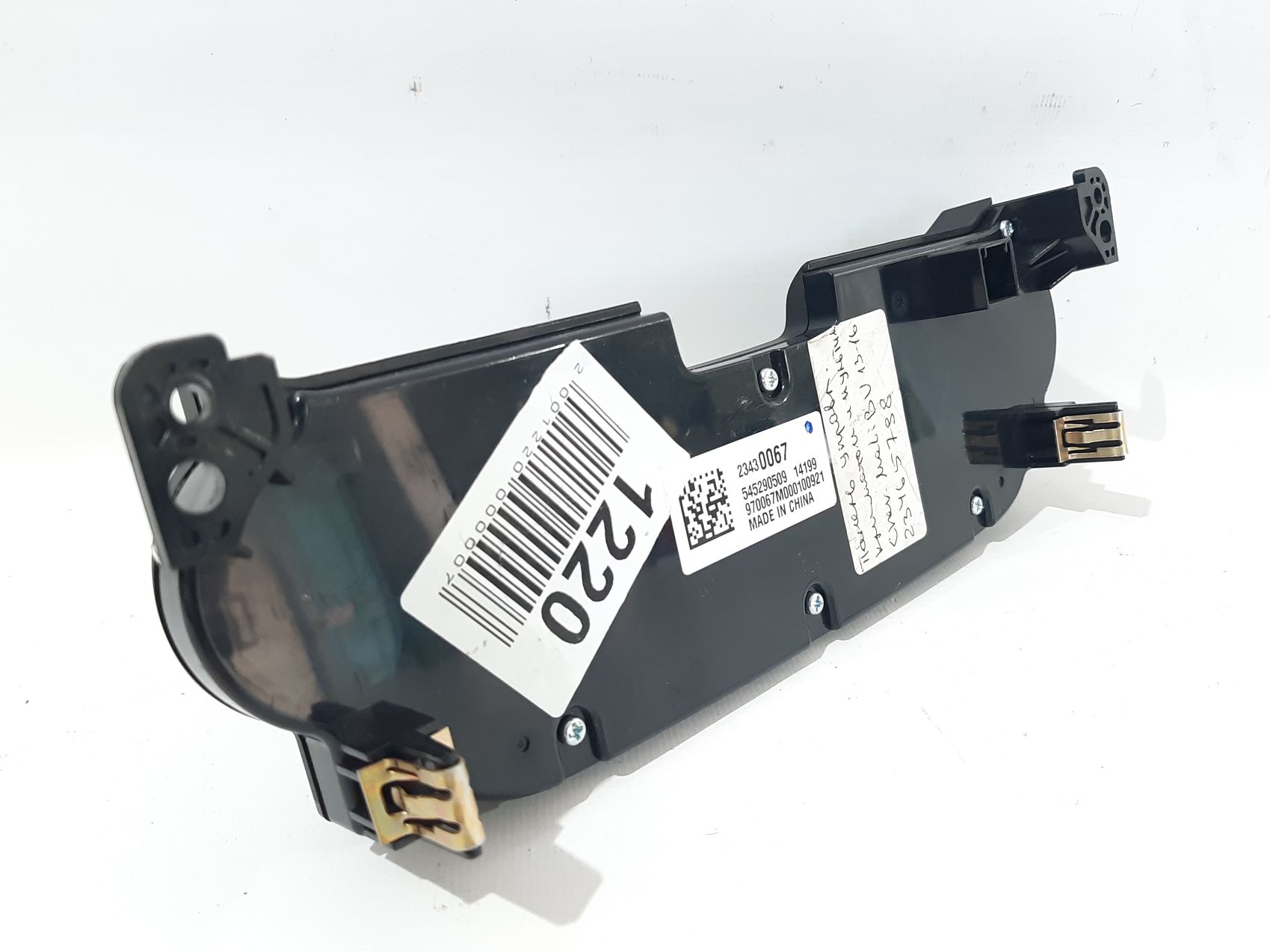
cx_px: 635
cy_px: 476
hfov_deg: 65.3
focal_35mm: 27
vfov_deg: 51.3
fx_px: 991
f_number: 1.7
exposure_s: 1/50
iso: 125
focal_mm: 3.93
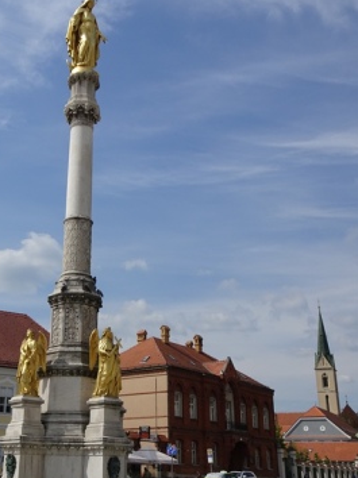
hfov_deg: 34.6
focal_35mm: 41
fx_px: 566
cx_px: 109
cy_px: 248
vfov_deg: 45.8
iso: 80
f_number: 3.5
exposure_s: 1/1250
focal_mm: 4.92
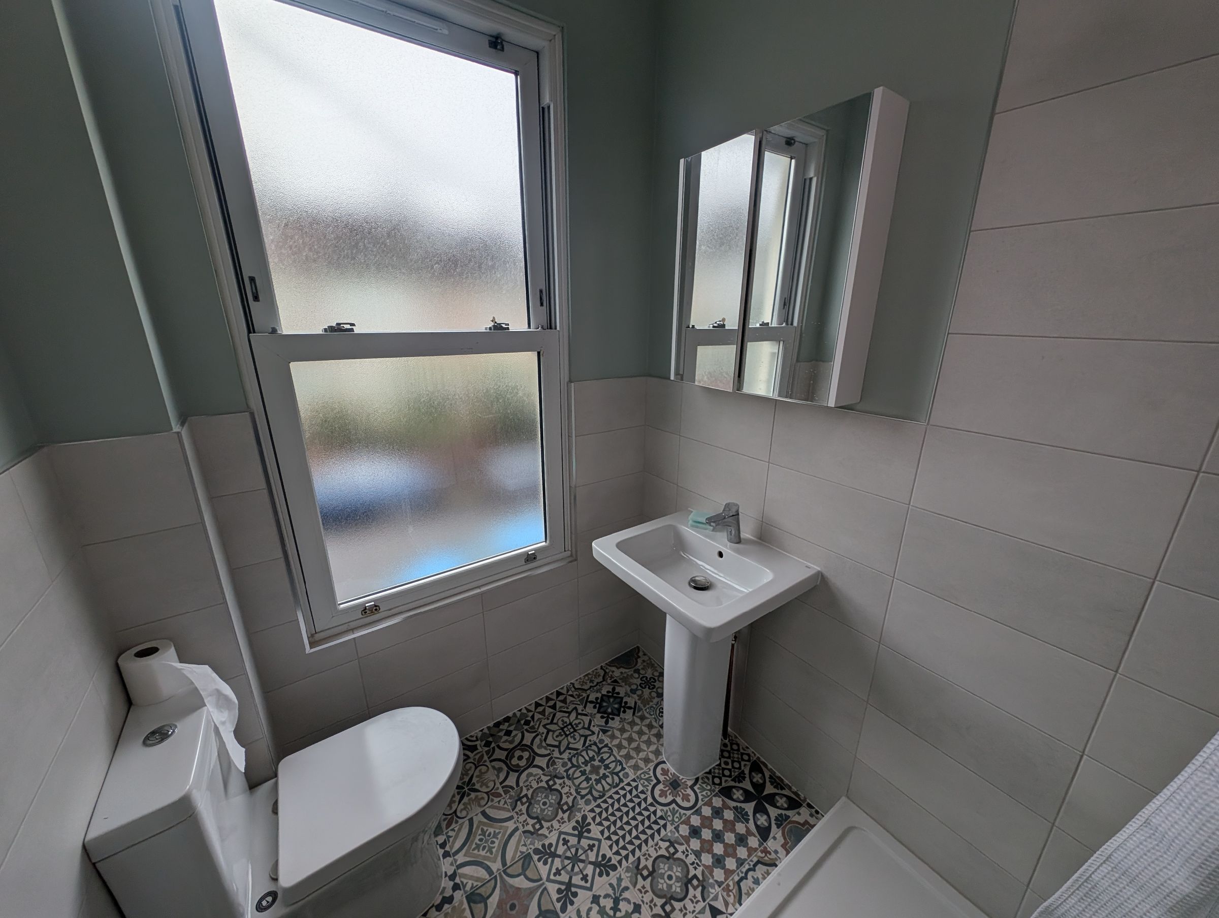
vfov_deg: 94.6
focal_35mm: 12
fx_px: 423
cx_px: 610
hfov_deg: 110.5
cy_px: 459
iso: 39
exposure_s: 1/368
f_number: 1.95
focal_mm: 2.23
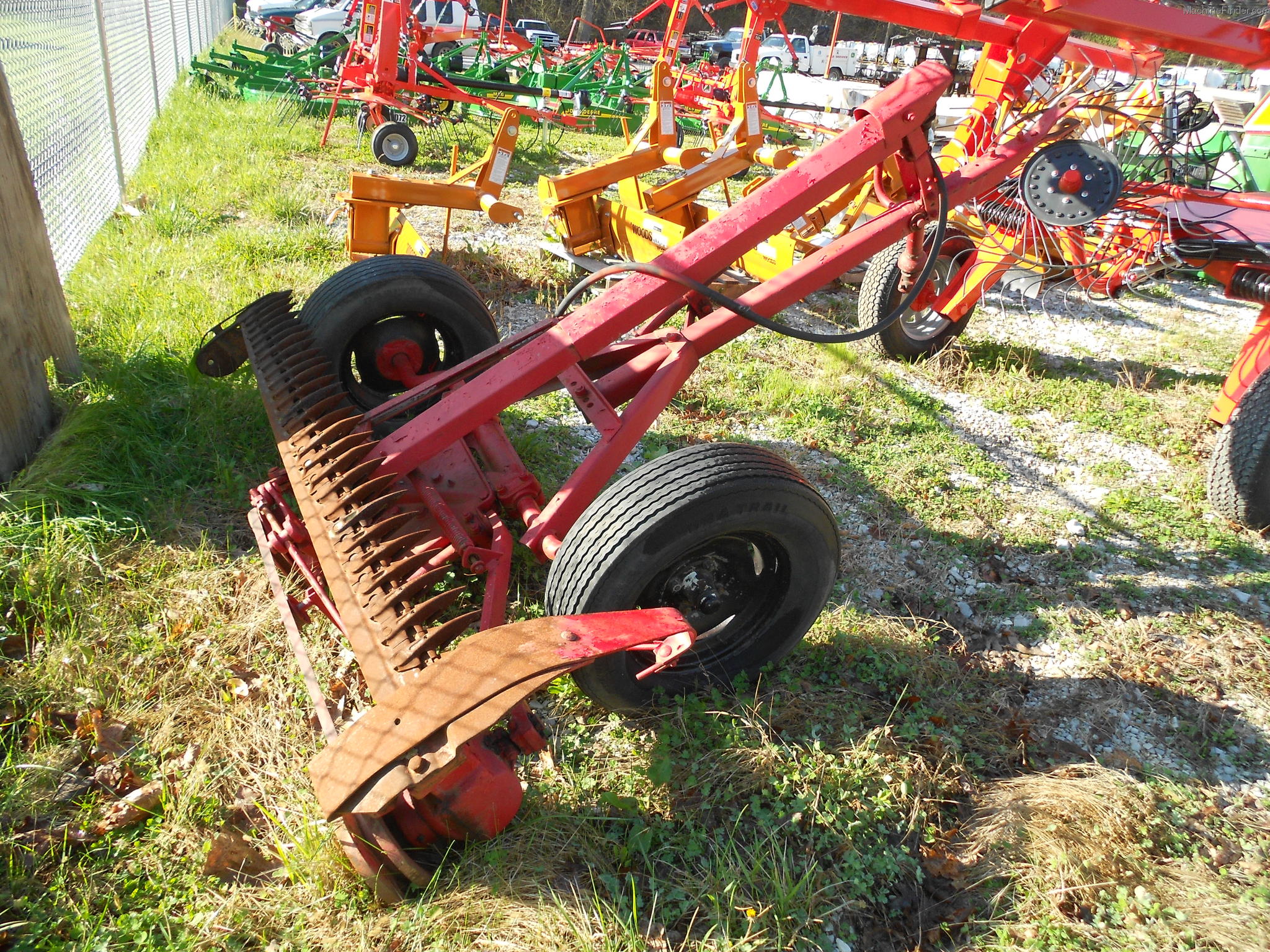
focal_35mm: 26
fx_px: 954
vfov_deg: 53.1
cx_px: 635
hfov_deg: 67.3
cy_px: 476
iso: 80
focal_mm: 4.6
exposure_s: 1/160
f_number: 3.2
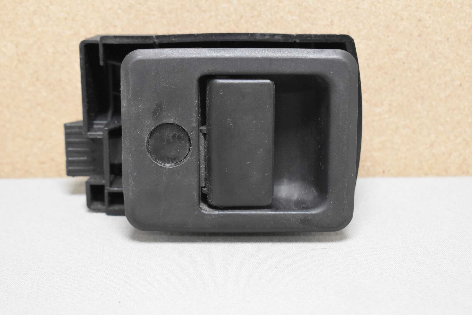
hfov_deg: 27.0
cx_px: 236
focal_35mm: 75
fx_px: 983
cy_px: 158
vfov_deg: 18.2
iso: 3200
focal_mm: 50
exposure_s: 1/125
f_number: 5.6
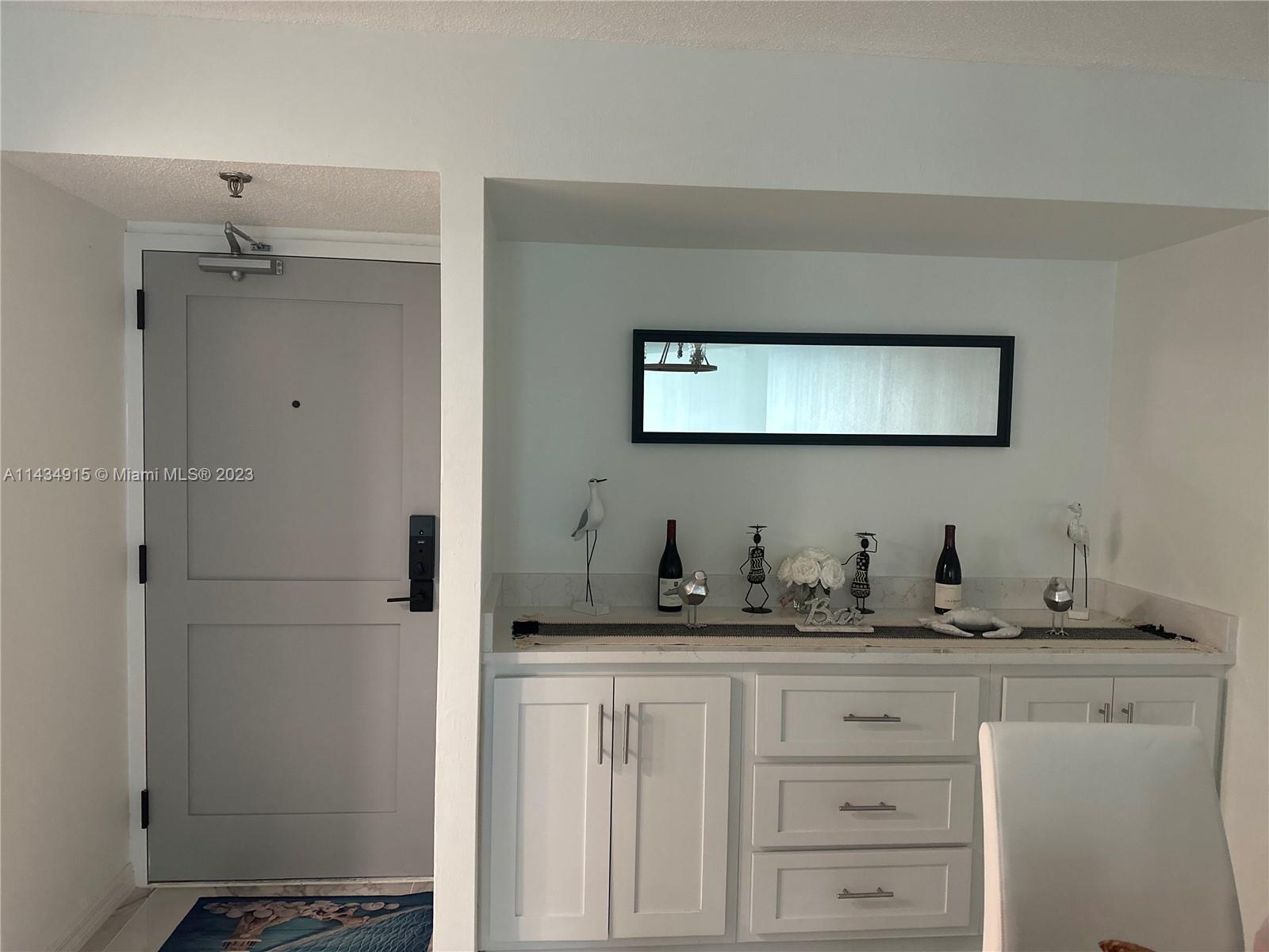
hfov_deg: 71.6
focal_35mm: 24
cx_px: 634
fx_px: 880
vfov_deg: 56.8
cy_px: 476
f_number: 1.78
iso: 400
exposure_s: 1/60
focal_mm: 6.86
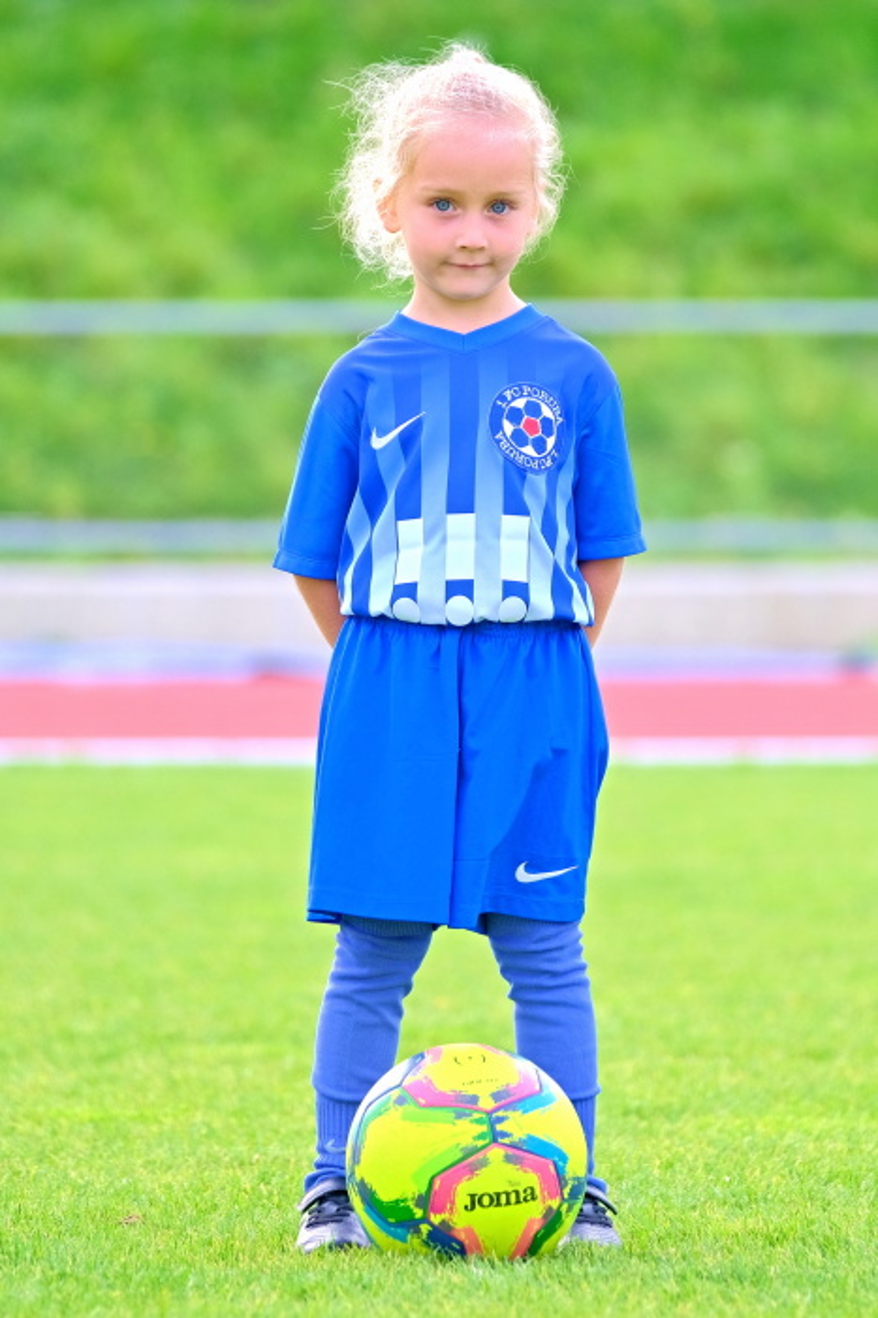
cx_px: 439
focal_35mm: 194
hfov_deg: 7.1
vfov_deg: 10.6
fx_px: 7100
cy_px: 659
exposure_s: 1/420
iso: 320
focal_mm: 129.2
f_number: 2.8
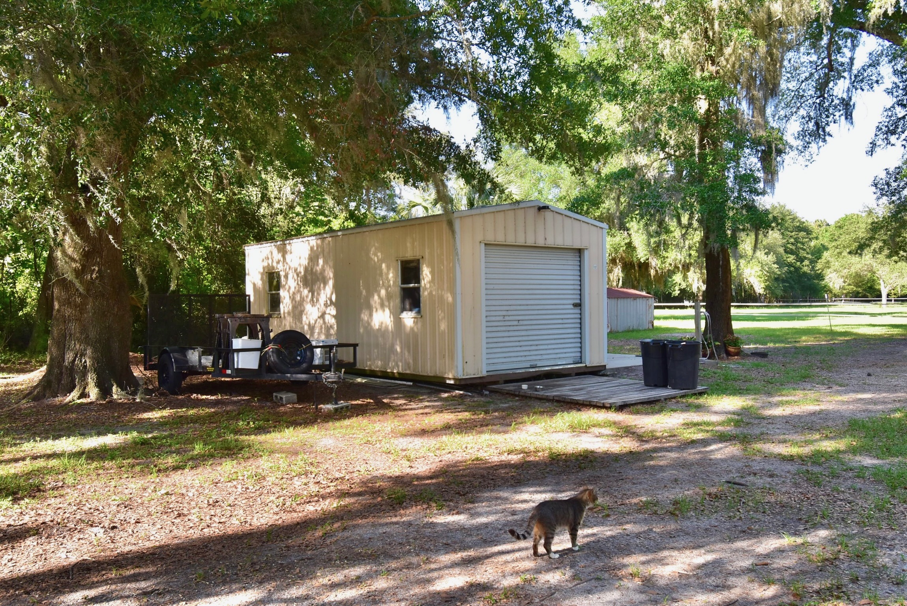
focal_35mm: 30
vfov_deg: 43.7
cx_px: 454
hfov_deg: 61.9
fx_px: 756
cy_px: 303
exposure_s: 1/125
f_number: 9
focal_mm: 20
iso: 400
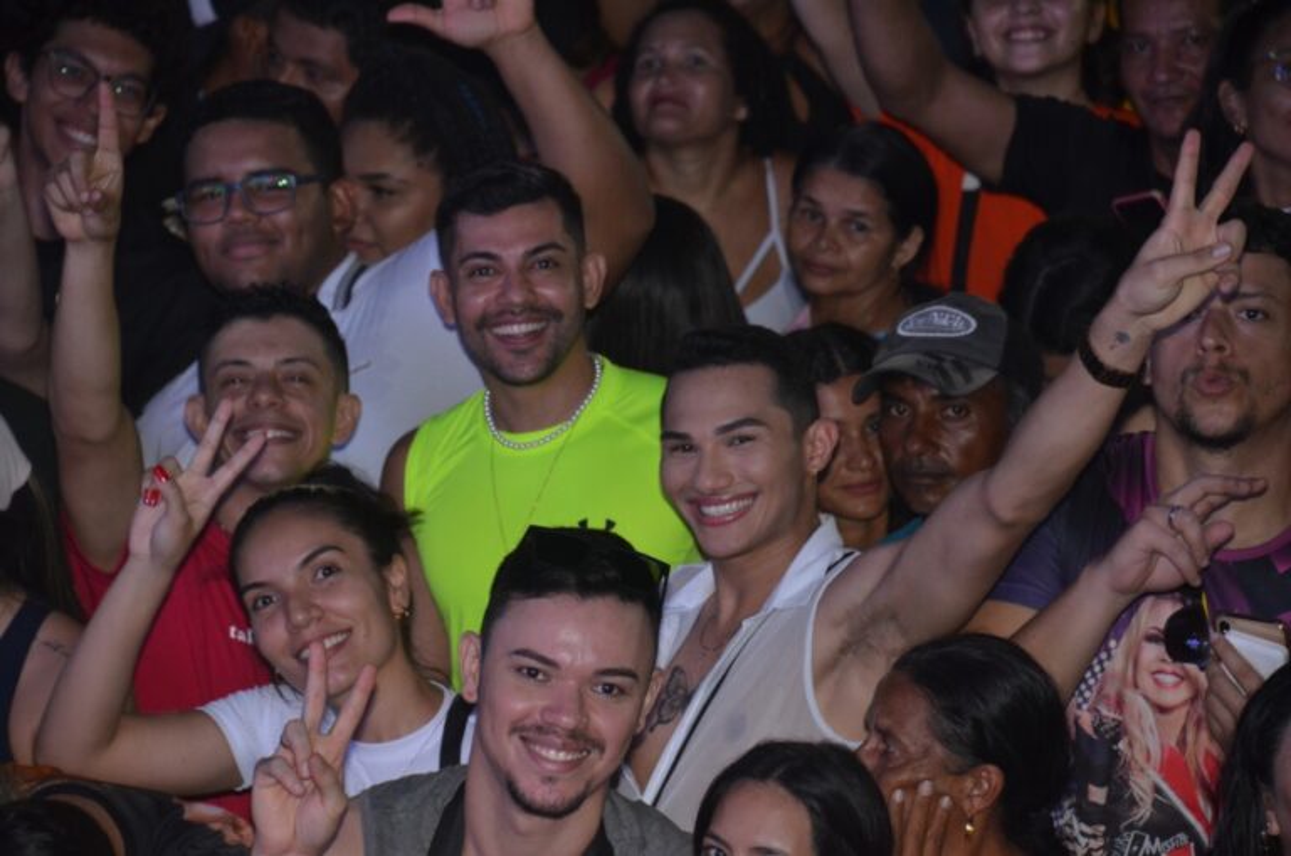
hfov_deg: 9.5
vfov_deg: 6.3
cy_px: 428
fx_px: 7785
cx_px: 646
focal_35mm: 218
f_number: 7.1
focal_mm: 145
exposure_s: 1/60
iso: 1000
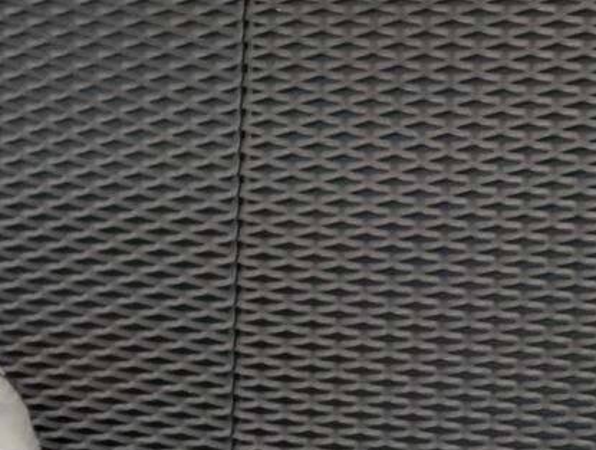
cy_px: 407
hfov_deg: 8.4
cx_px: -632
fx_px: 3830
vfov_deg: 6.7
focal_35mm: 222
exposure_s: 1/163
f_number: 1.85
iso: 42
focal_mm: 6.81
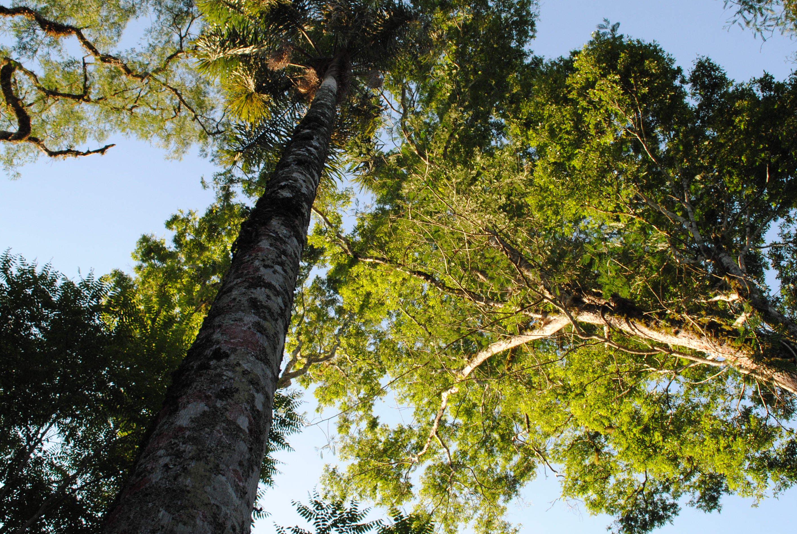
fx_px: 820
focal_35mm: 37
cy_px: 245
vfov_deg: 36.0
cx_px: 404
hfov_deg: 51.8
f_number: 8
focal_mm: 18
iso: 400
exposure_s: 1/250
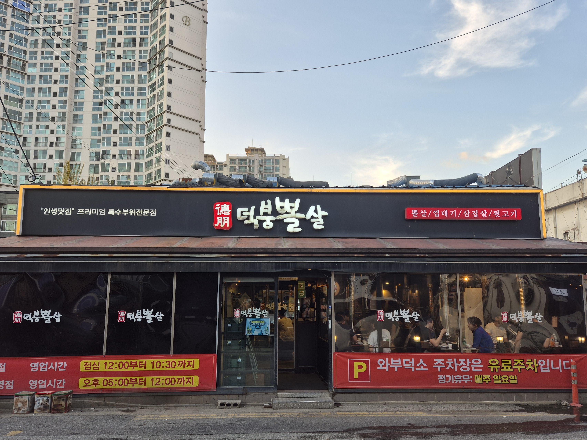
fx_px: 458
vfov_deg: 51.3
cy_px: 239
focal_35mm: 27
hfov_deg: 65.3
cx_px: 281
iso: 25
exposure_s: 1/200
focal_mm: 5.4
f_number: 1.8
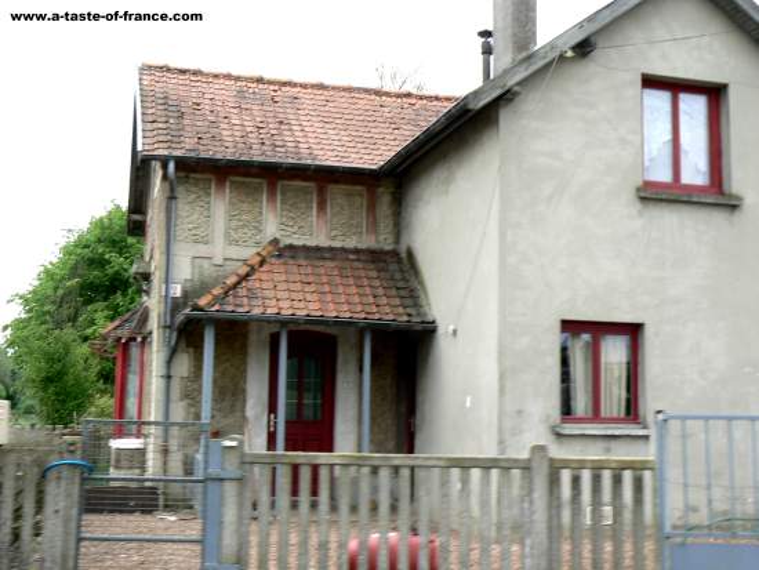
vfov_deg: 30.3
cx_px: 380
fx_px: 1053
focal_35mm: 48
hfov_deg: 39.6
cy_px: 285
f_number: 5.6
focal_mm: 8
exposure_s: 1/160
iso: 80
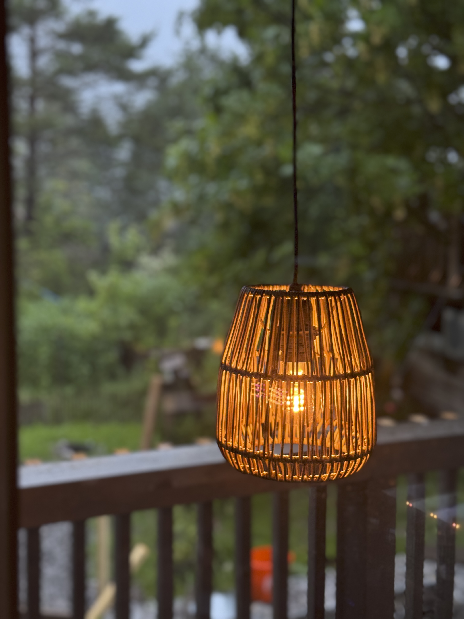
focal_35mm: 48
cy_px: 310
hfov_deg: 30.3
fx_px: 858
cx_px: 232
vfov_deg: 39.7
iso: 80
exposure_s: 1/50
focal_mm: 6.76
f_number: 1.78
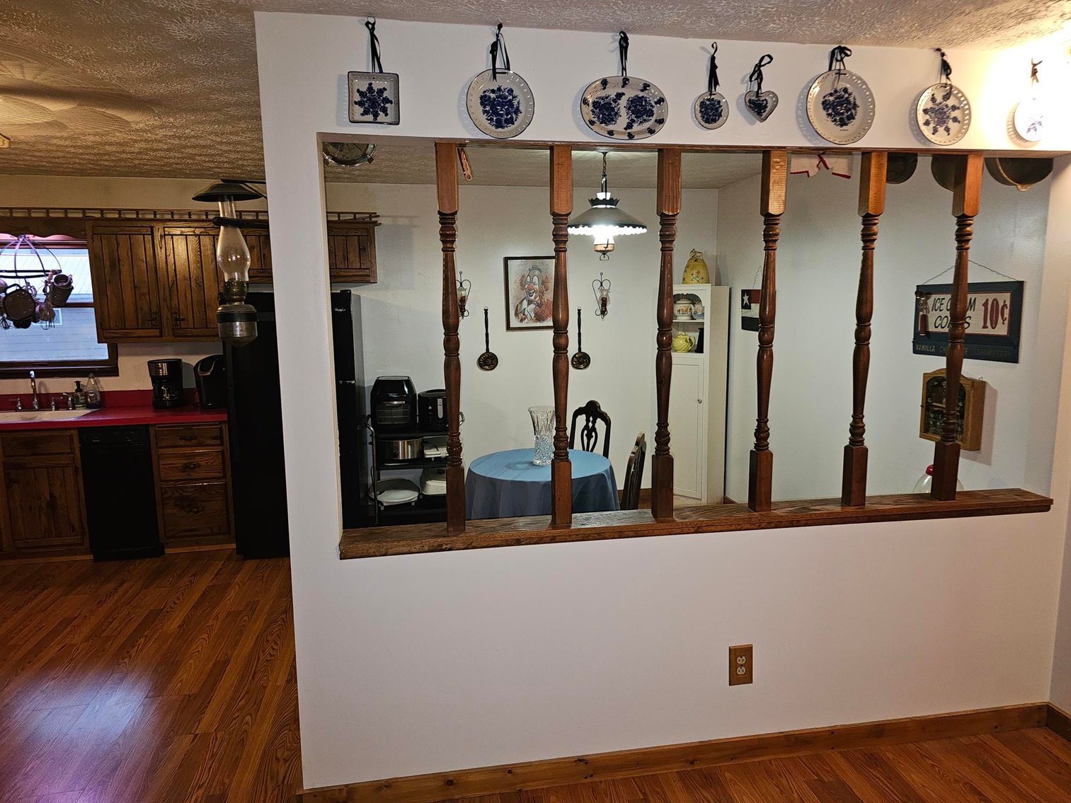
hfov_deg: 73.9
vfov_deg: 58.9
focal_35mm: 23
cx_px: 536
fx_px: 712
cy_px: 402
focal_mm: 6.3
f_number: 1.7
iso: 125
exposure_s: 1/17.2
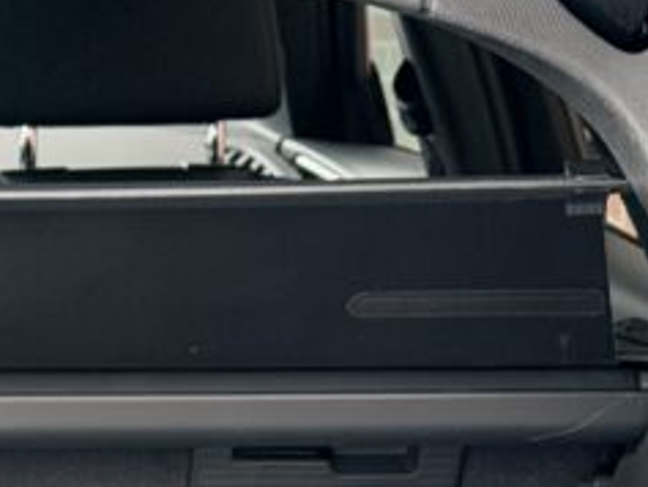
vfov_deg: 7.0
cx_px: -314
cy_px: 821
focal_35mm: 207
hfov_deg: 9.3
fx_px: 3877
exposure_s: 1/62
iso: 160
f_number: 1.78
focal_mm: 6.76
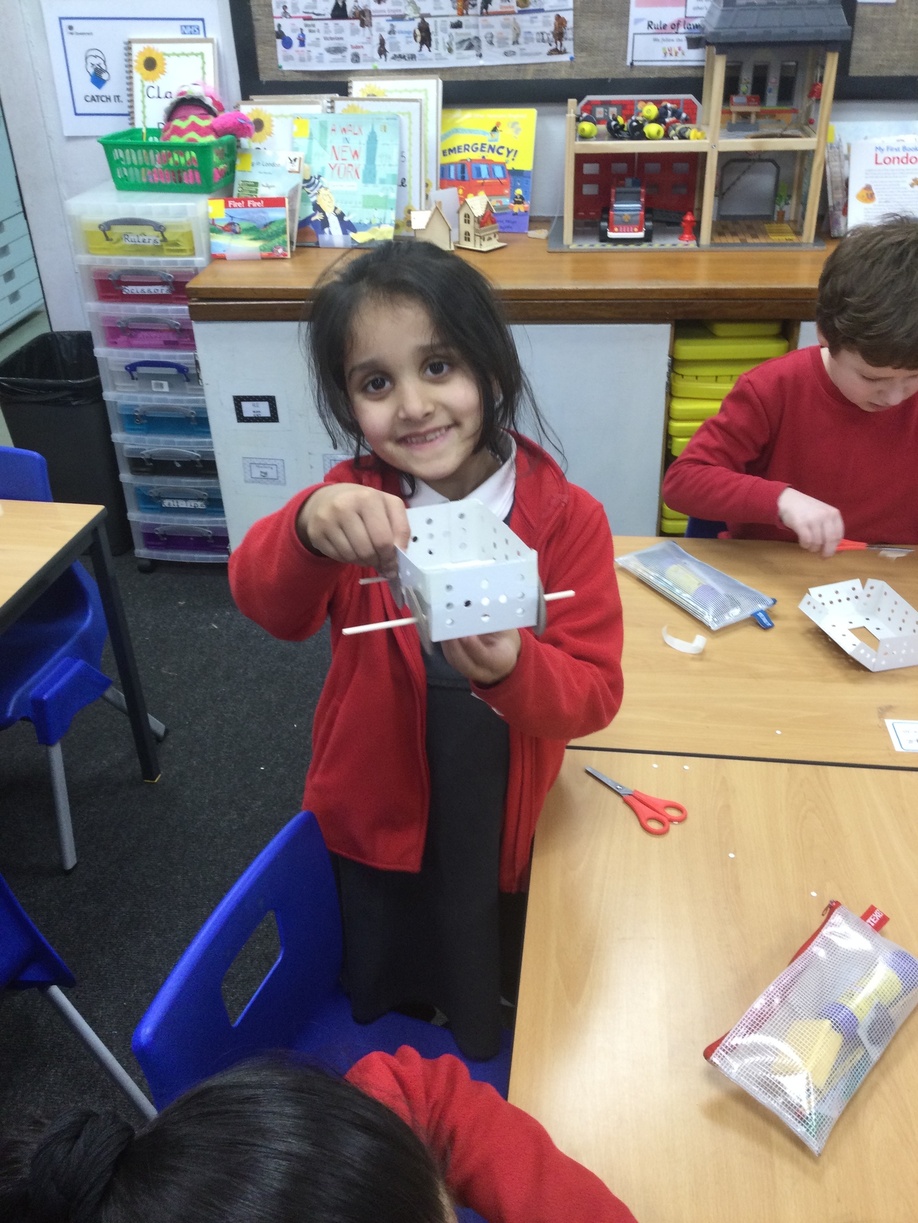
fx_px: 1096
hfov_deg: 45.4
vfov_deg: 58.4
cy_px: 612
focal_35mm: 31
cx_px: 459
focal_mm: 3.3
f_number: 2.4
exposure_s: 1/33
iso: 64
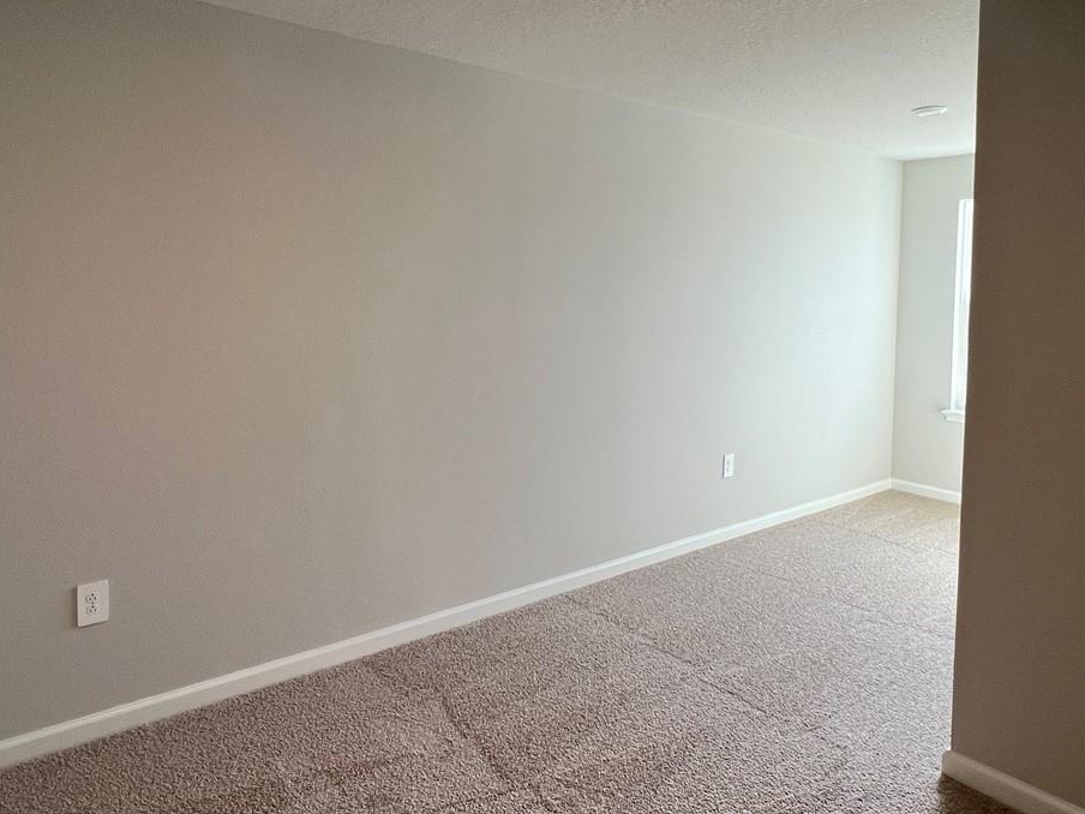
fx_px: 721
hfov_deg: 73.9
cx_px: 553
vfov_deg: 58.3
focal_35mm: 23
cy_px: 317
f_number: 1.8
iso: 50
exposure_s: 1/120
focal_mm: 1.57
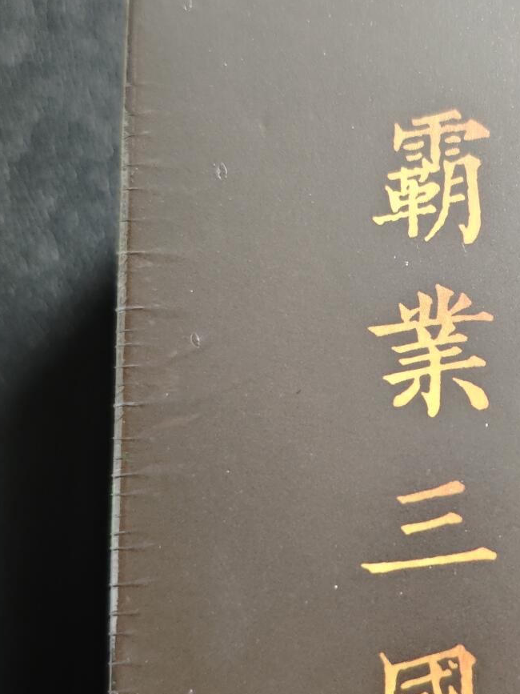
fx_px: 1082
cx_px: 442
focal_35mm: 54
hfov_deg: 26.3
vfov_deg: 35.4
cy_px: 421
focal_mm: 4.94
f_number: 1.5
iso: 800
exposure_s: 1/50
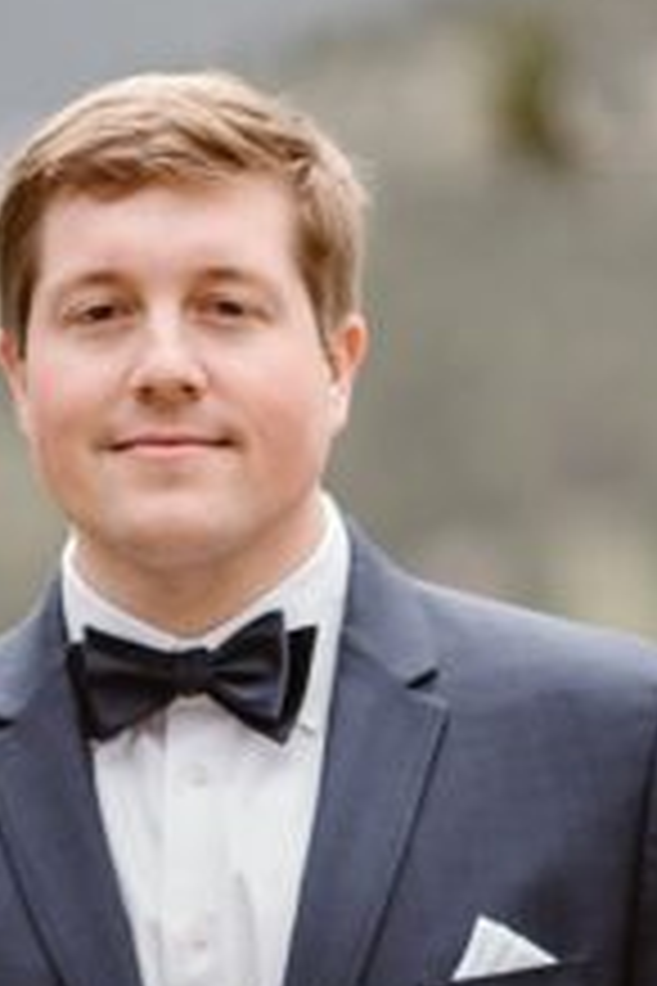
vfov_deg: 5.1
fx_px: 10894
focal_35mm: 398
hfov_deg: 3.5
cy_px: 1337
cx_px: 234
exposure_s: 1/2000
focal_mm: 85
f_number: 1.8
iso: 200
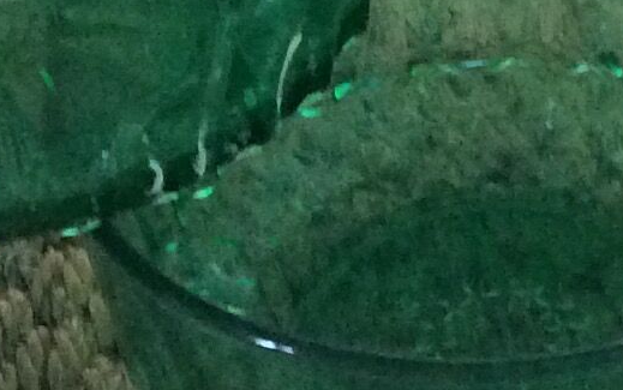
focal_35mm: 169
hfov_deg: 12.3
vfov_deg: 7.7
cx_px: 505
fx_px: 2871
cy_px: 16
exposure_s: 1/17
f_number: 2.4
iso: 250
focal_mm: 3.3
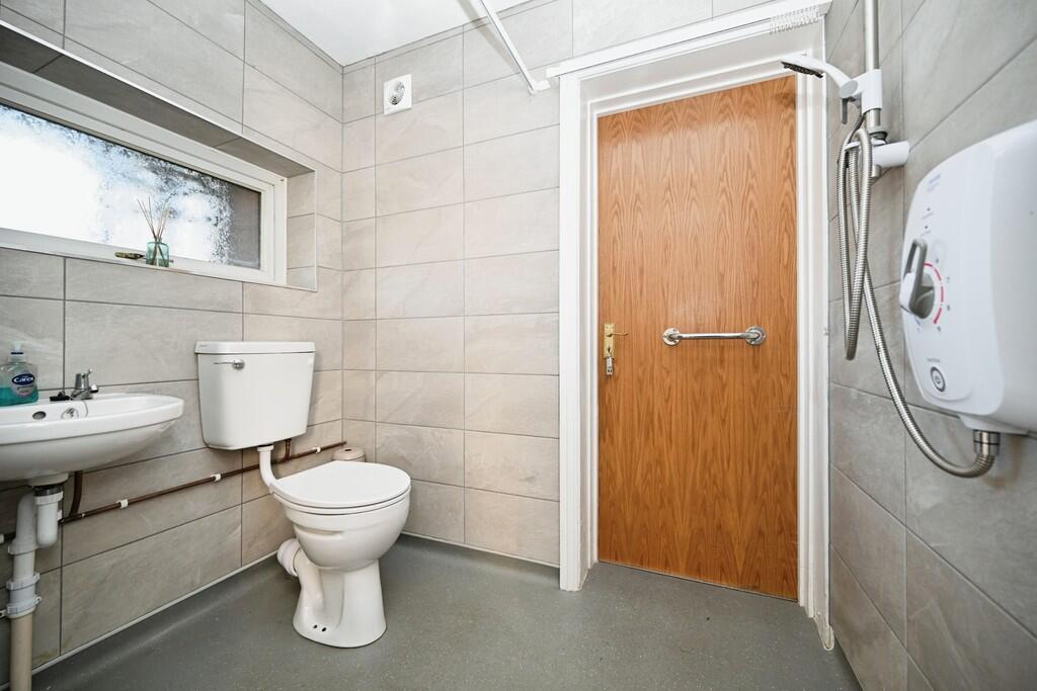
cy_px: 346
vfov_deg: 81.2
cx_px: 518
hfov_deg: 104.2
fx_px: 403
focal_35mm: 14
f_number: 4
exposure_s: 1/60
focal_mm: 14
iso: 560
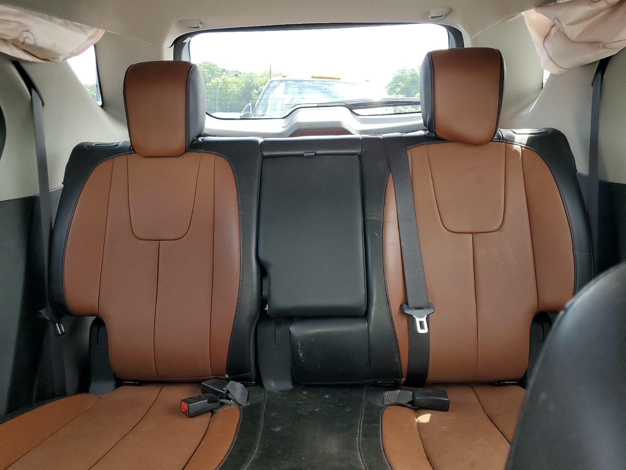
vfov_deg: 53.1
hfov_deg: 67.3
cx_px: 313
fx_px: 470
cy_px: 235
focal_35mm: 26
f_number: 1.5
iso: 95
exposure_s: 1/120
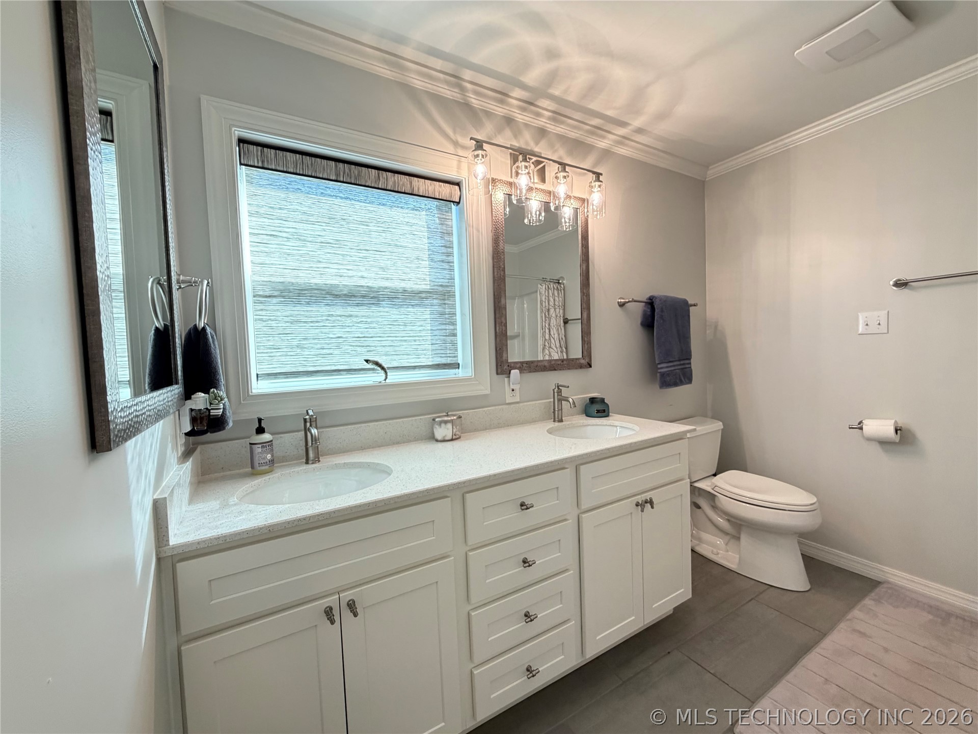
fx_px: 396
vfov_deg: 85.7
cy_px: 367
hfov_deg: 102.1
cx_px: 489
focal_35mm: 14
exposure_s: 1/60
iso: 320
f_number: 2.2
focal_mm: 2.22
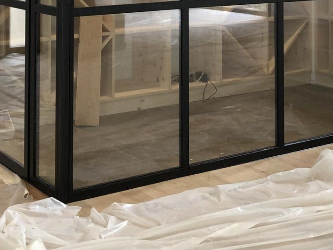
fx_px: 731
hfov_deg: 25.6
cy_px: -73
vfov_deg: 18.1
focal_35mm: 76
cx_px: 154
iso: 32
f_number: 1.8
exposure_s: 1/33
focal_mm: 4
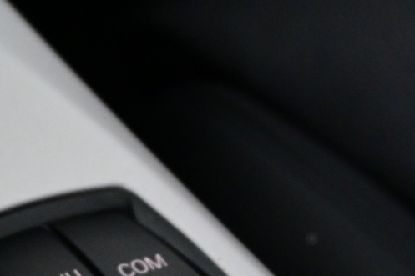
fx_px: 1579
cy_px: 262
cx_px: 194
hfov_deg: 15.0
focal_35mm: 137
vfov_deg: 9.9
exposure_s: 1/50
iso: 3200
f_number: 4.5
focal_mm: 28
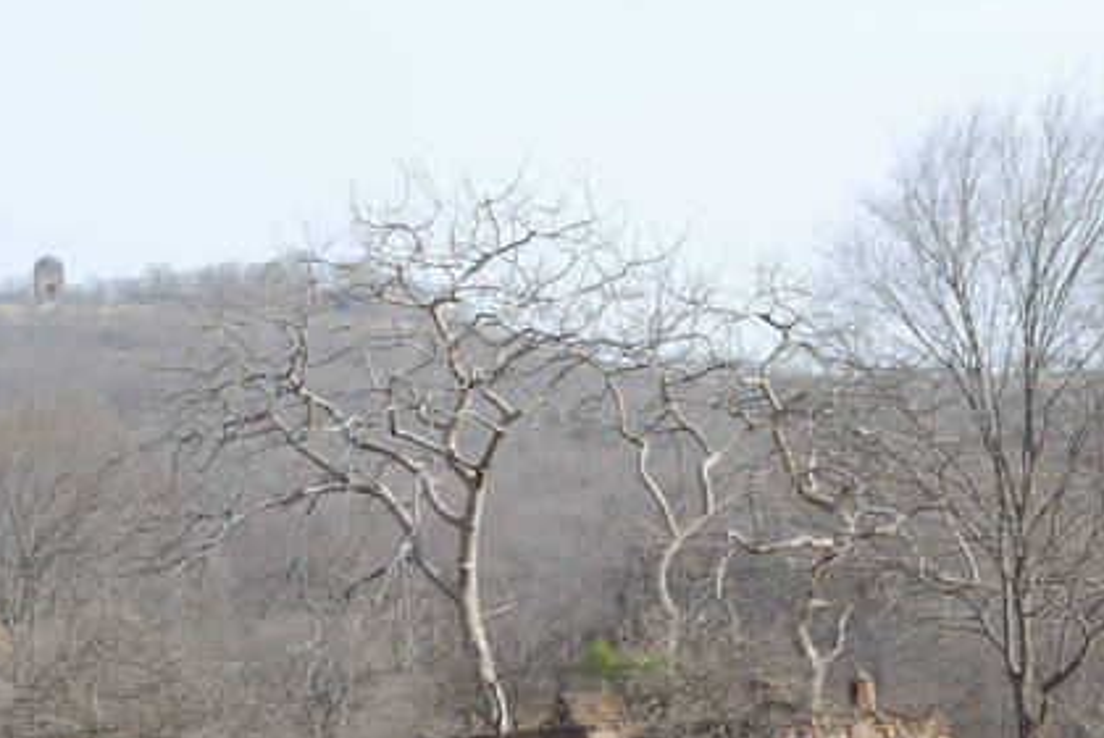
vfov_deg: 6.9
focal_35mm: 200
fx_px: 6140
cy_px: 457
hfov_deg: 10.3
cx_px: 807
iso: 100
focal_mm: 80
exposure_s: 1/125
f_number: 7.1
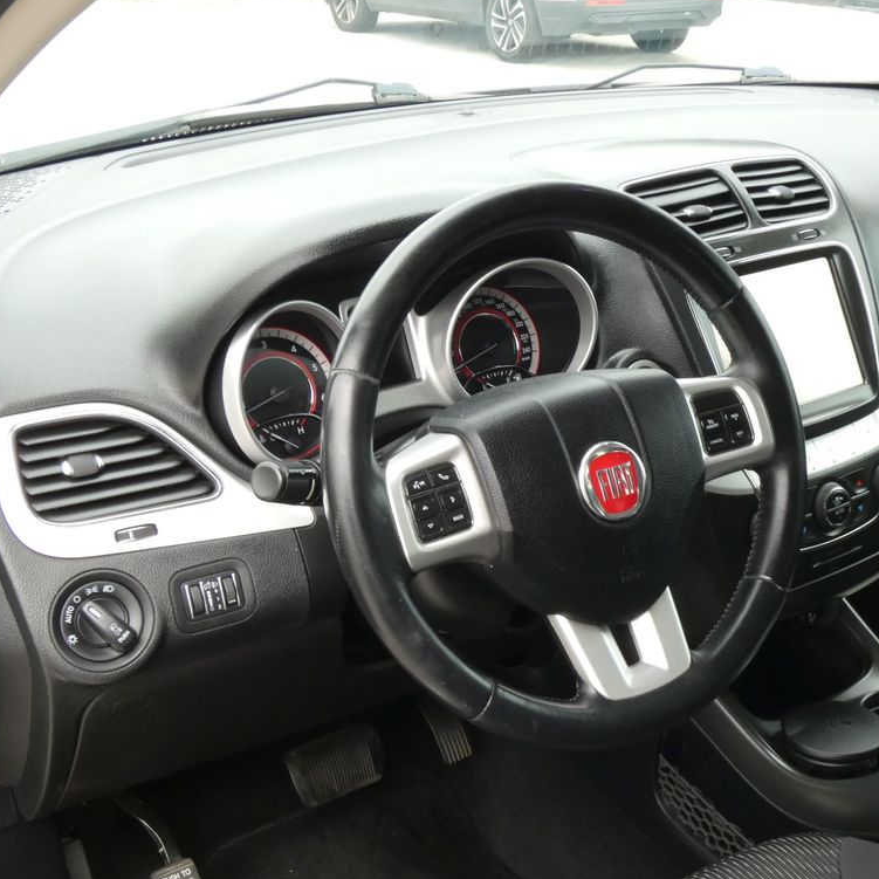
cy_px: 442
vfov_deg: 36.1
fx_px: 1350
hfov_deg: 35.9
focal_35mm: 47
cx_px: 551
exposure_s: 1/80
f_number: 5.6
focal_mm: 7.1
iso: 320
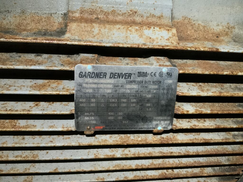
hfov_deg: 61.7
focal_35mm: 29
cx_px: 122
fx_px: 204
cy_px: 91
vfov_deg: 48.2
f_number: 1.8
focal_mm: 3
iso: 400
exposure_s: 1/30
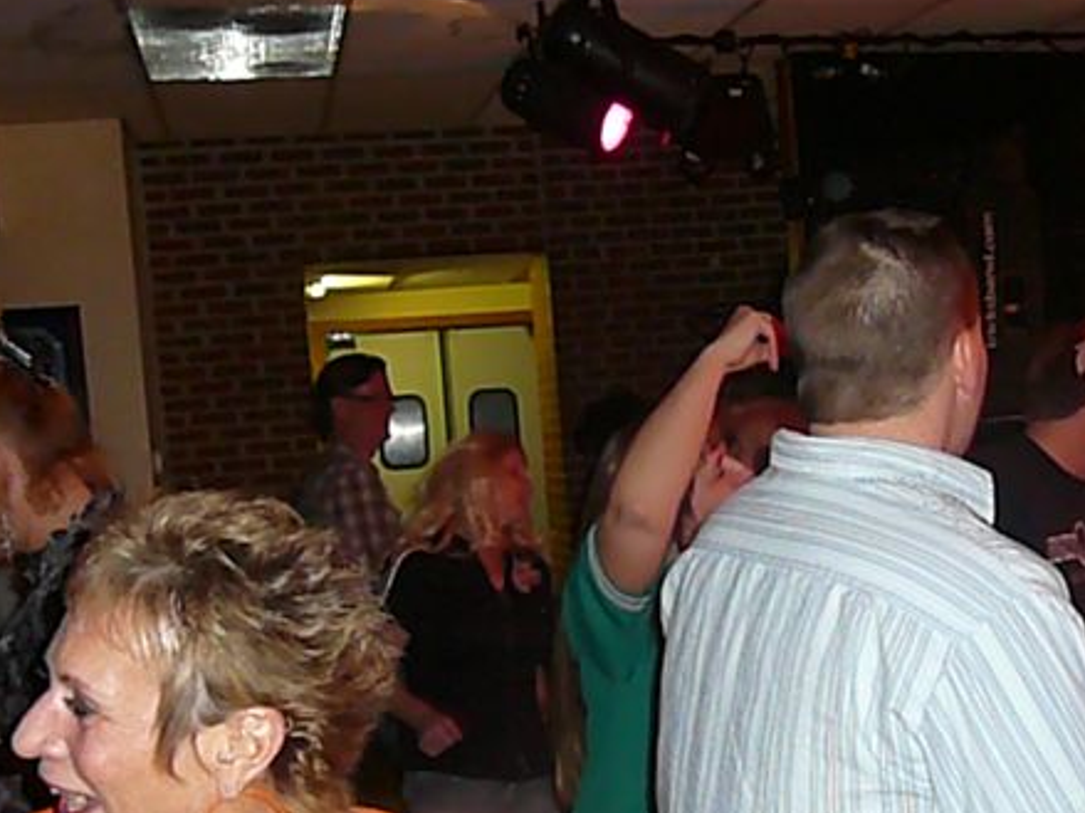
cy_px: 554
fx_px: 1598
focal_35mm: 51
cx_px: 699
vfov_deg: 28.3
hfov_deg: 37.2
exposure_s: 1/30
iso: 800
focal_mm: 5.2
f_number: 2.8
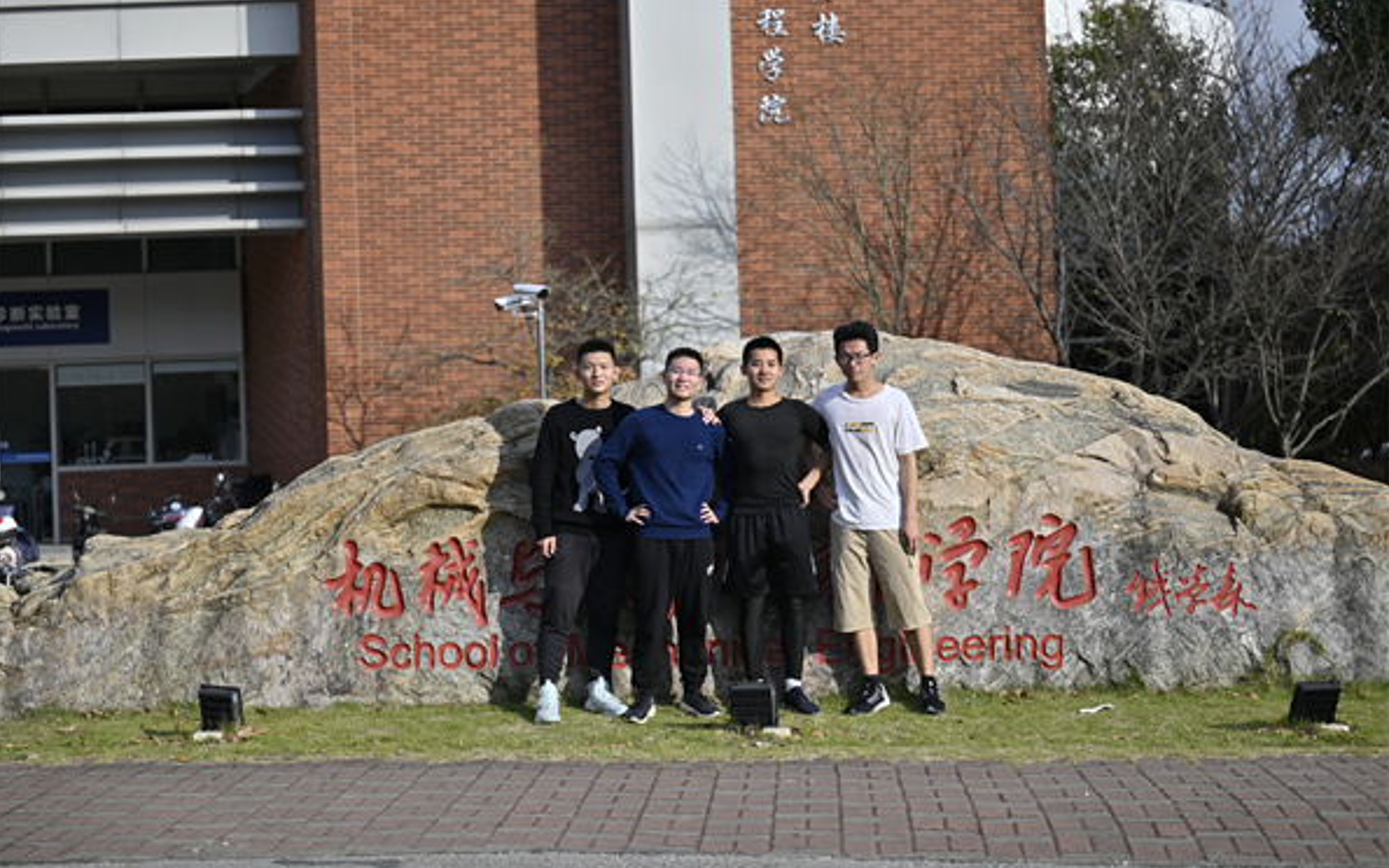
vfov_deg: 18.1
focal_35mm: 72
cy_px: 441
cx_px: 691
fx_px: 2726
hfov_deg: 28.6
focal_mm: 70
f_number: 2.8
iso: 100
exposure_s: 1/1600
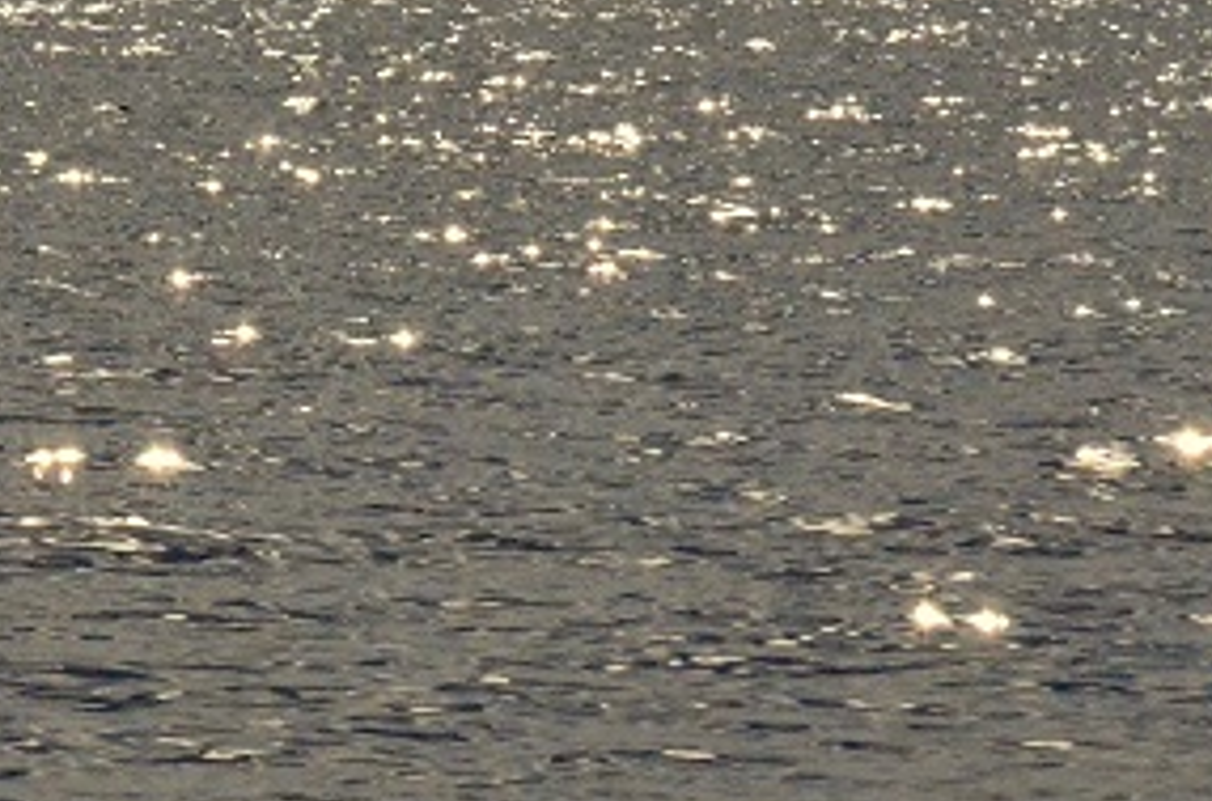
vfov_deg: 1.4
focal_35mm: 971
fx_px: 32592
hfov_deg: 2.1
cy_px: 117
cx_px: -545
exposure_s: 1/4000
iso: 3200
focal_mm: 185
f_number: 14
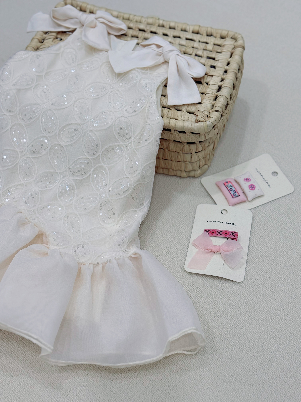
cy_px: 201
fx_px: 557
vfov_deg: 39.7
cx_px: 150
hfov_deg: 30.3
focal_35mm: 48
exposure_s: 1/50
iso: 64
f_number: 1.78
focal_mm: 6.76
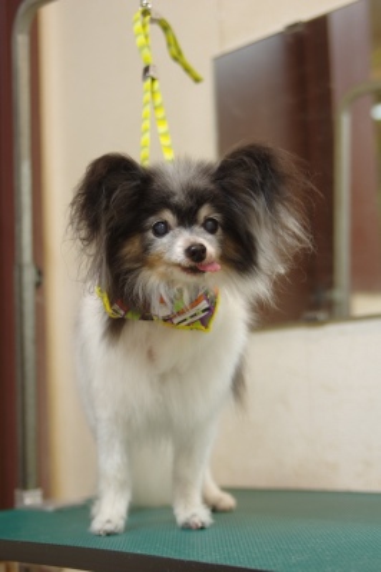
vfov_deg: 31.4
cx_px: 190
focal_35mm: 64
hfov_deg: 21.2
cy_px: 286
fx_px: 1018
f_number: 2.8
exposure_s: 1/50
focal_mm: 43
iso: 320
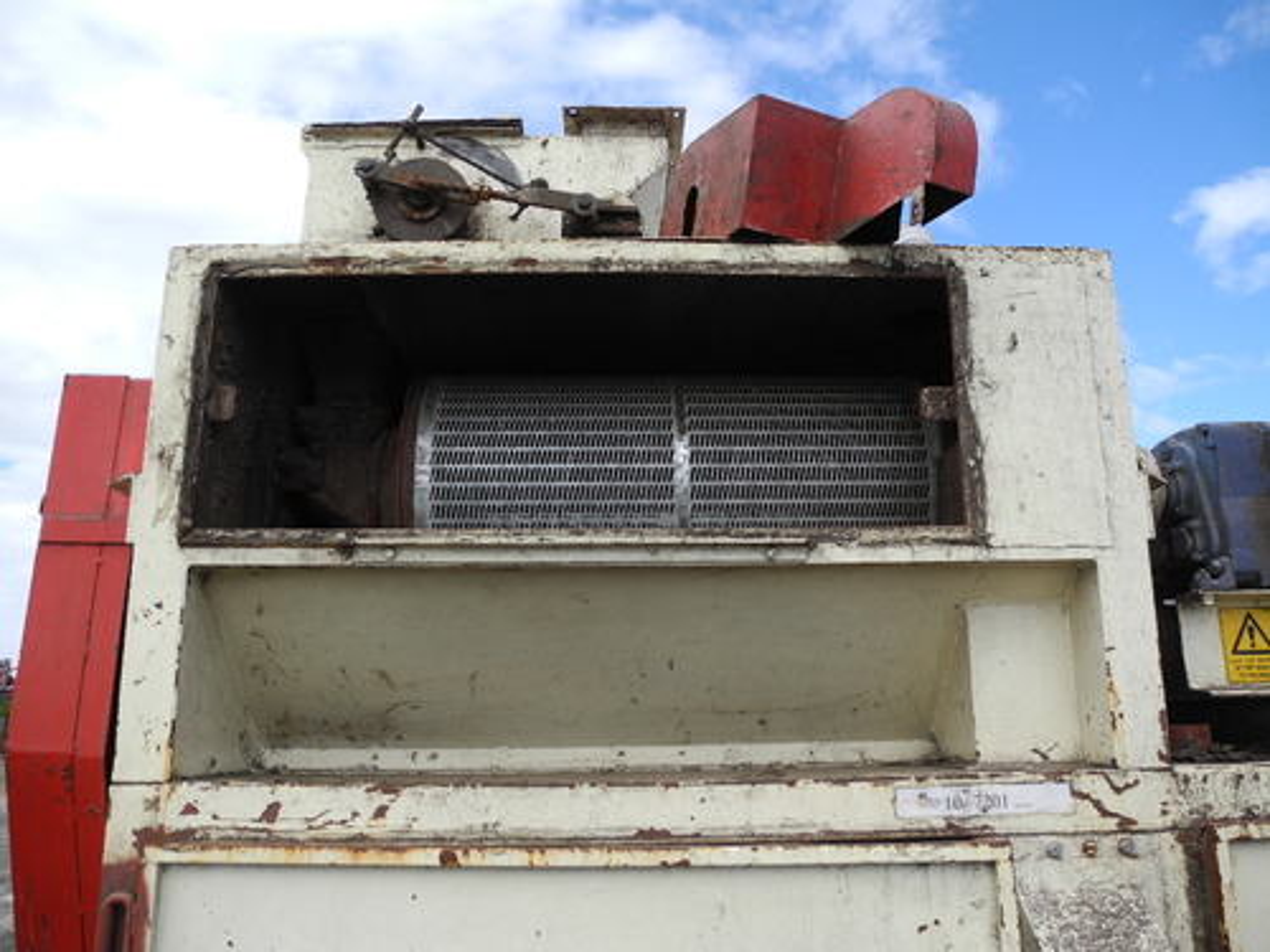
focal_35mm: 28
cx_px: 635
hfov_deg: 63.4
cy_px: 476
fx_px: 1027
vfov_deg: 49.7
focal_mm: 6
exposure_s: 1/891
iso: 100
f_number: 3.2
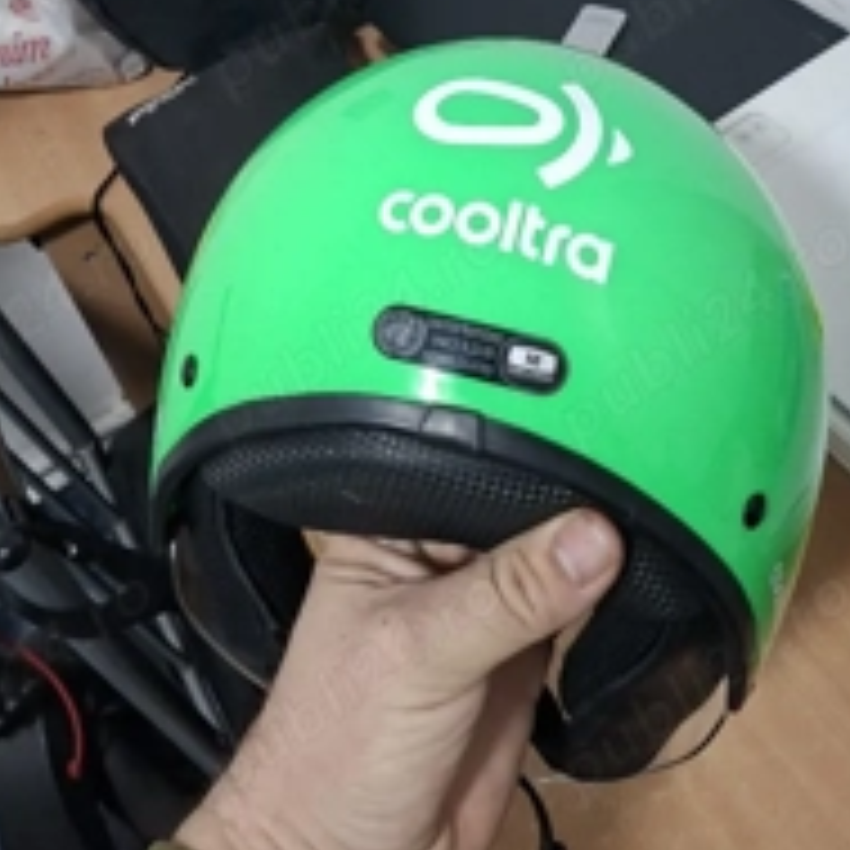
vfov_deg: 36.0
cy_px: 36
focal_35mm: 43
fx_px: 1195
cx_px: 445
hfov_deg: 39.2
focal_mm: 5.54
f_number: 1.8
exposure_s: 1/50
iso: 200
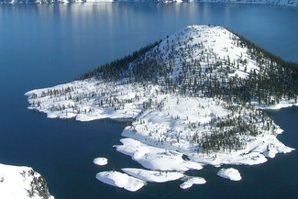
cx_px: 197
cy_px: 76
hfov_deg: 35.3
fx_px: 464
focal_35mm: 56
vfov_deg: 24.2
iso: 50
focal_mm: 5.4
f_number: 4.8
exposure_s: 1/481
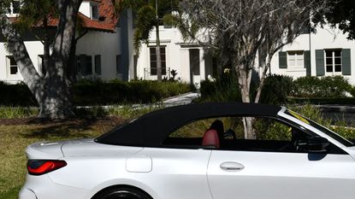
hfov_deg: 21.8
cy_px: 110
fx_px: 913
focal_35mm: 97
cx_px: 261
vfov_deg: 12.5
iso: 100
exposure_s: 1/400
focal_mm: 30
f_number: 10
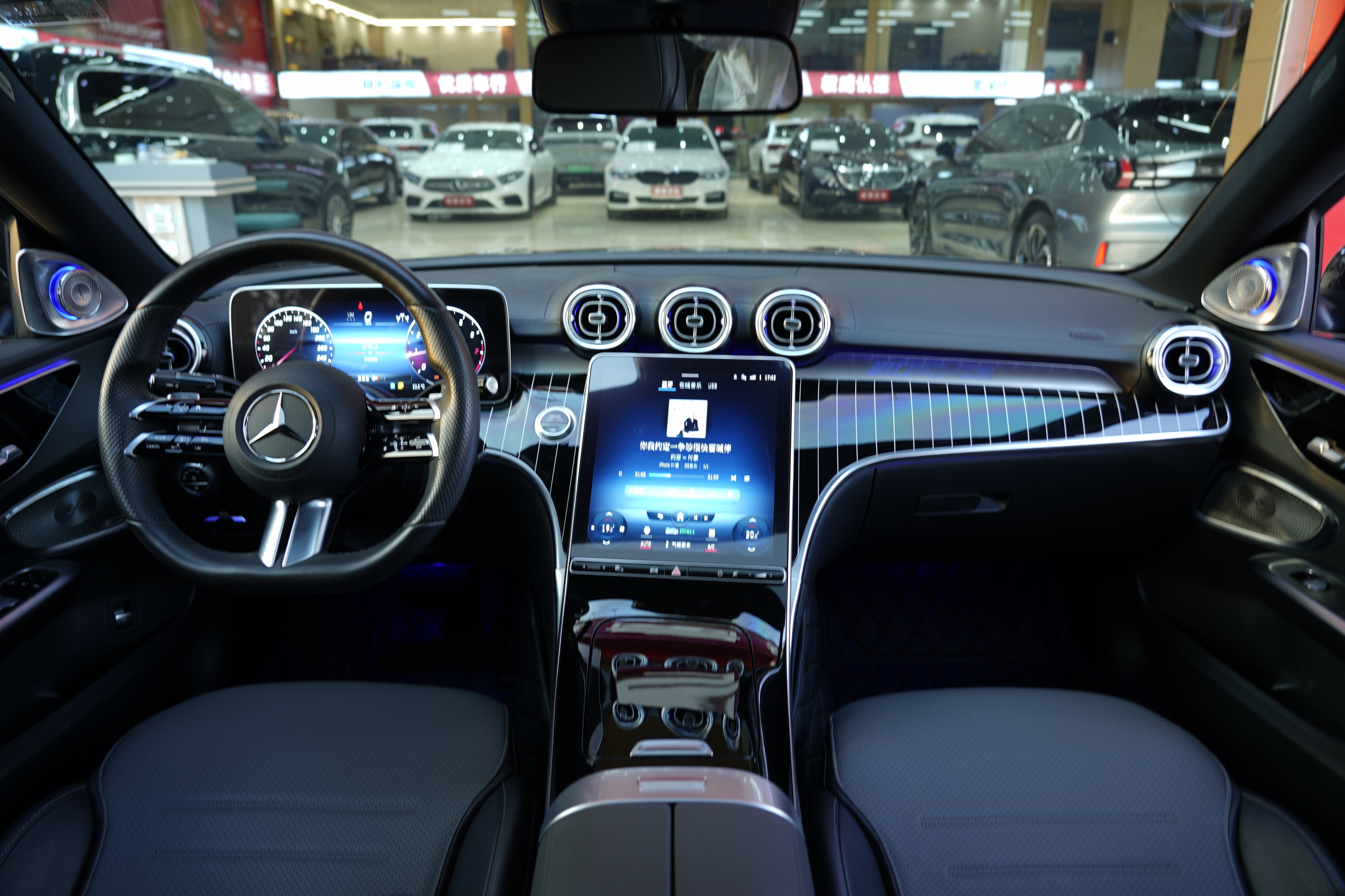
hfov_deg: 73.7
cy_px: 448
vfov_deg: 53.1
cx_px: 672
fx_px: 897
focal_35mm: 24
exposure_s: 1/5
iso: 64
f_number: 4
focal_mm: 24
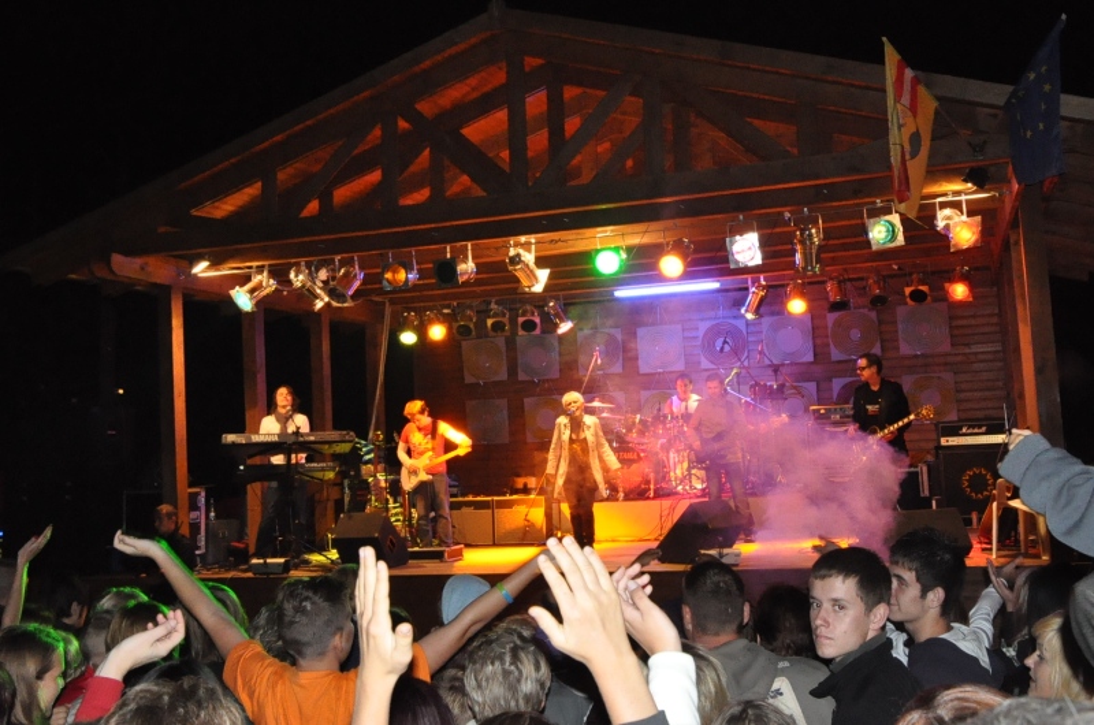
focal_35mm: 33
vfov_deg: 39.8
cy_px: 362
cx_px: 547
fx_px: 1001
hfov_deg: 57.3
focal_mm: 22
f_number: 9
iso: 3200
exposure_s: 1/40
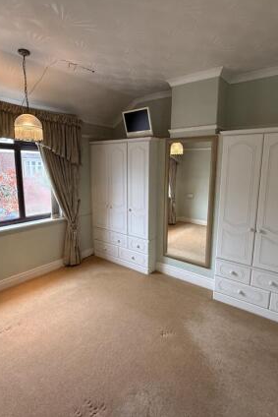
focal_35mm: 20
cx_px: 148
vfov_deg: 83.9
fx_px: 231
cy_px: 203
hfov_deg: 61.9
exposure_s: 1/100
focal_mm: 2.22
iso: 320
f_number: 2.2
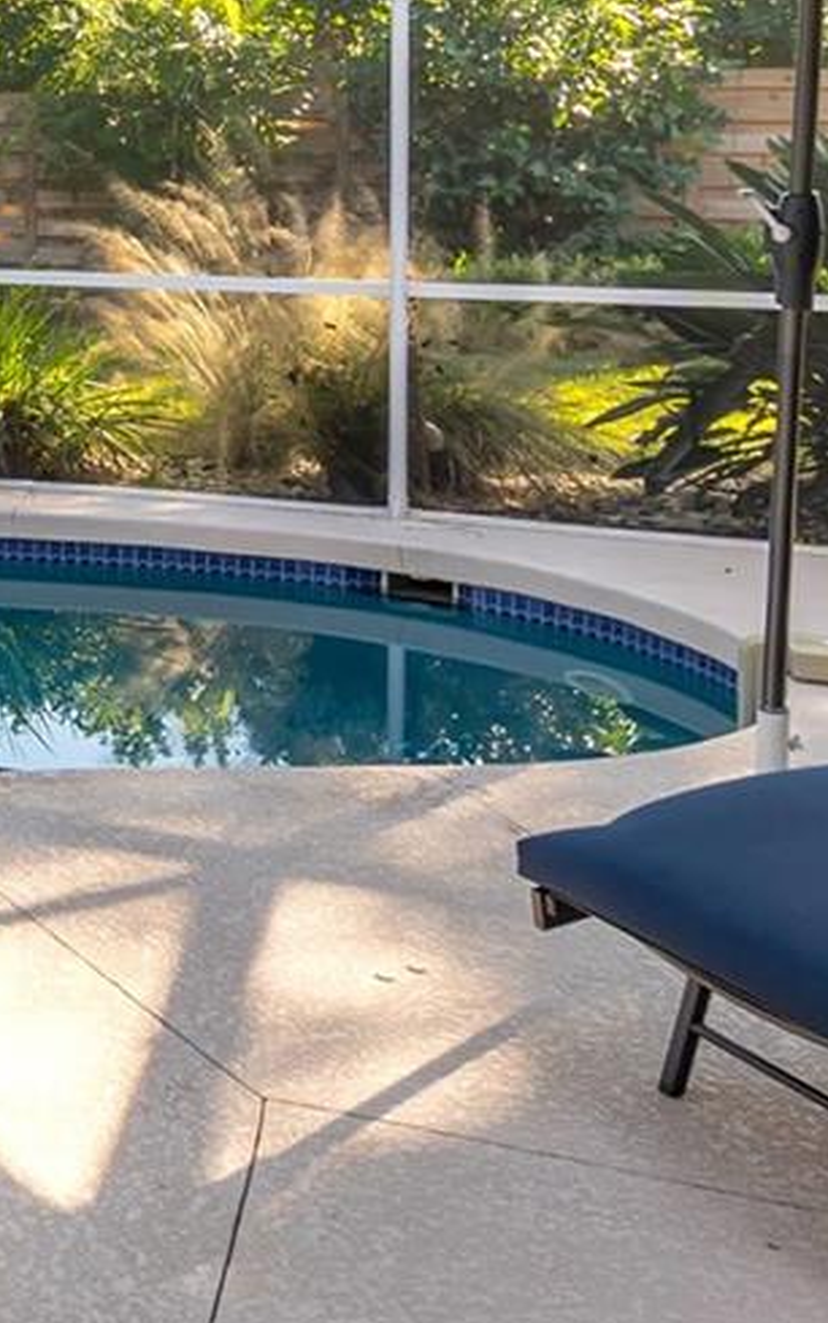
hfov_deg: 21.9
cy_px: 184
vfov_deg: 38.1
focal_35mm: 50
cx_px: -379
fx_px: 1804
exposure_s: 1/25
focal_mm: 10
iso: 100
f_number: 8
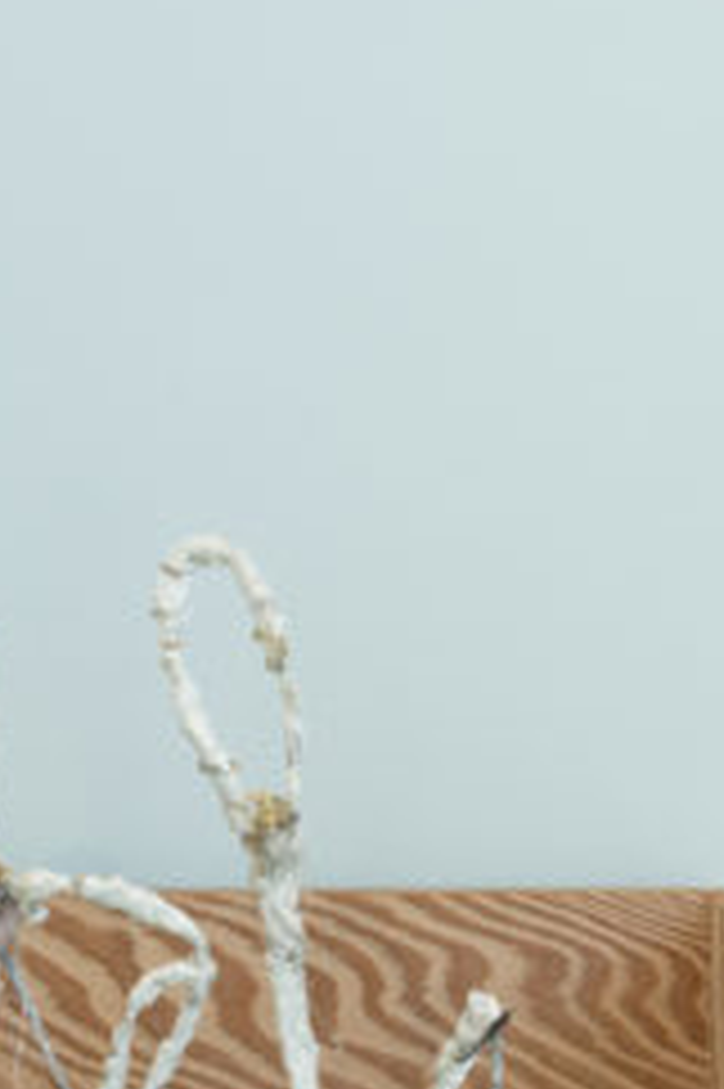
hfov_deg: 15.9
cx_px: 103
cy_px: 970
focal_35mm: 85
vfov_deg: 23.3
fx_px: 2568
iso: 100
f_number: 16
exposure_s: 1/1.25
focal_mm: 35
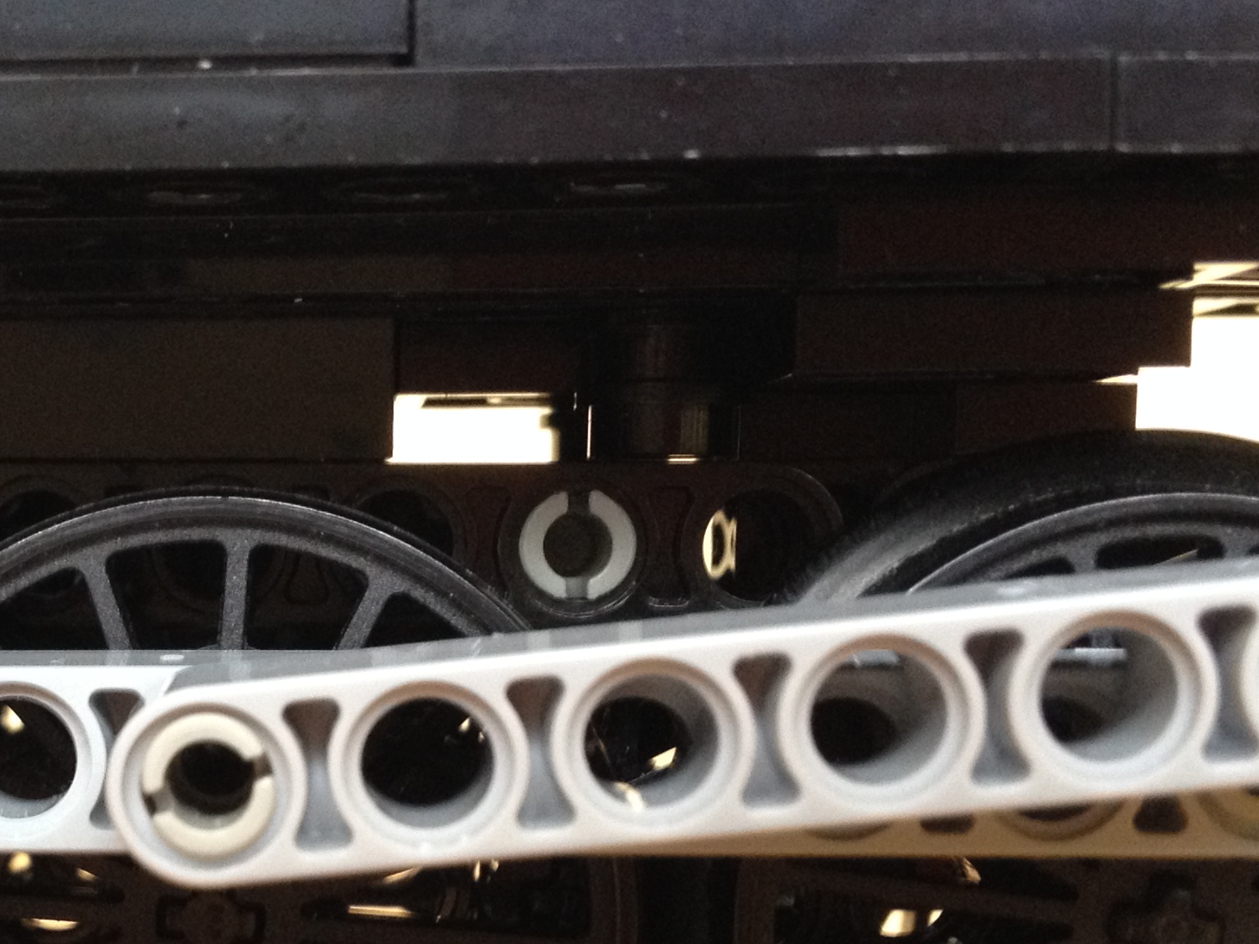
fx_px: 2764
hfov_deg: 25.1
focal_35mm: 76
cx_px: 214
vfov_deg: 19.0
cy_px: 885
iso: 160
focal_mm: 4.28
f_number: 2.4
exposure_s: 1/20
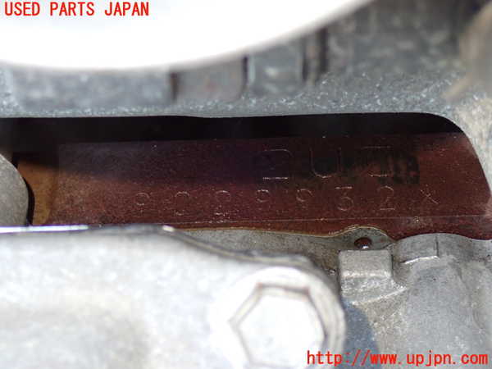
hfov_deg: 23.8
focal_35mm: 82
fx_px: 1165
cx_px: 246
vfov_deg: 18.0
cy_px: 184
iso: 800
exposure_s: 1/20
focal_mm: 14.62
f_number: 4.3
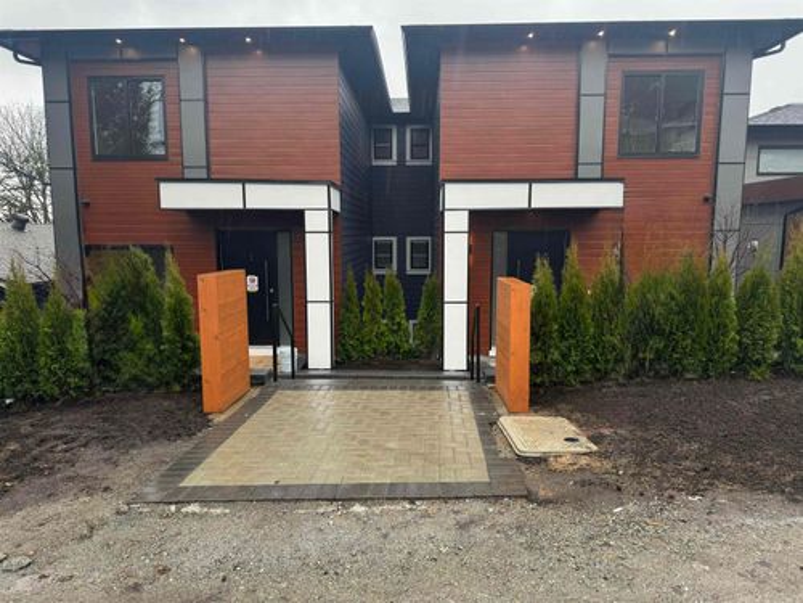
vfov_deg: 56.8
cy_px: 302
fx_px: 557
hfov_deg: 71.6
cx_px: 402
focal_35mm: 24
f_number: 1.78
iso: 50
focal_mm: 6.76
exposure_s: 1/134
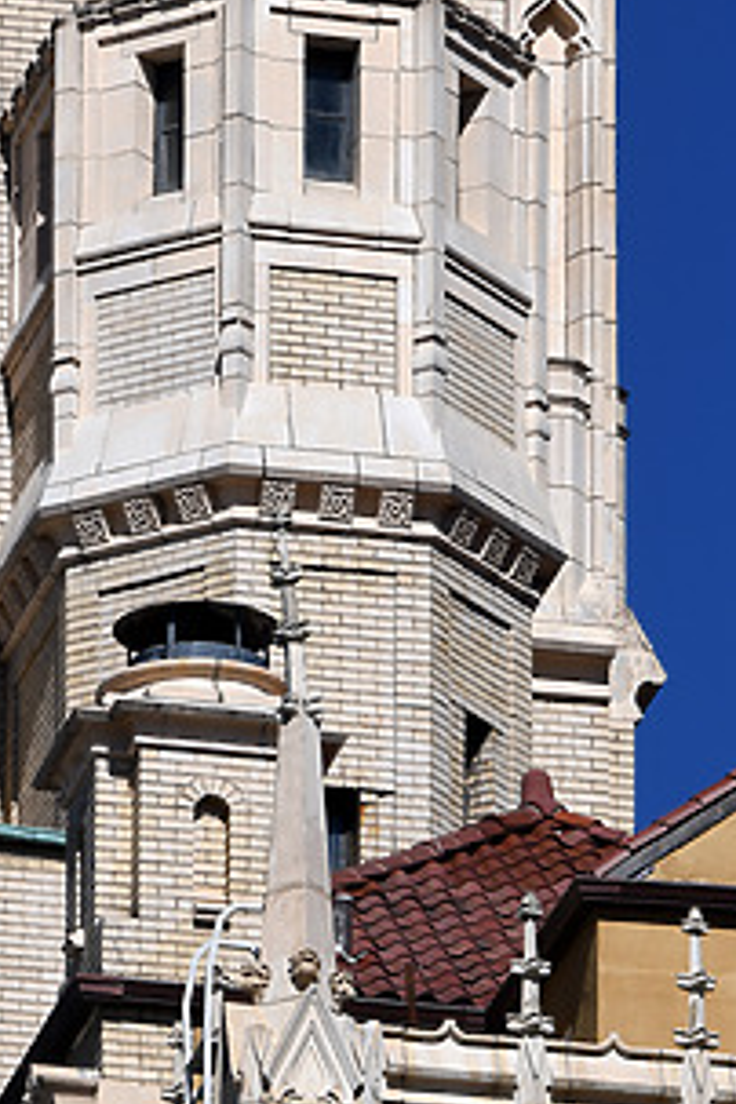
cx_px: 361
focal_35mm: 623
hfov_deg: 2.2
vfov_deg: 3.3
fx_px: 19104
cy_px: 736
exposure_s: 1/400
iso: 100
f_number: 10
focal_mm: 210
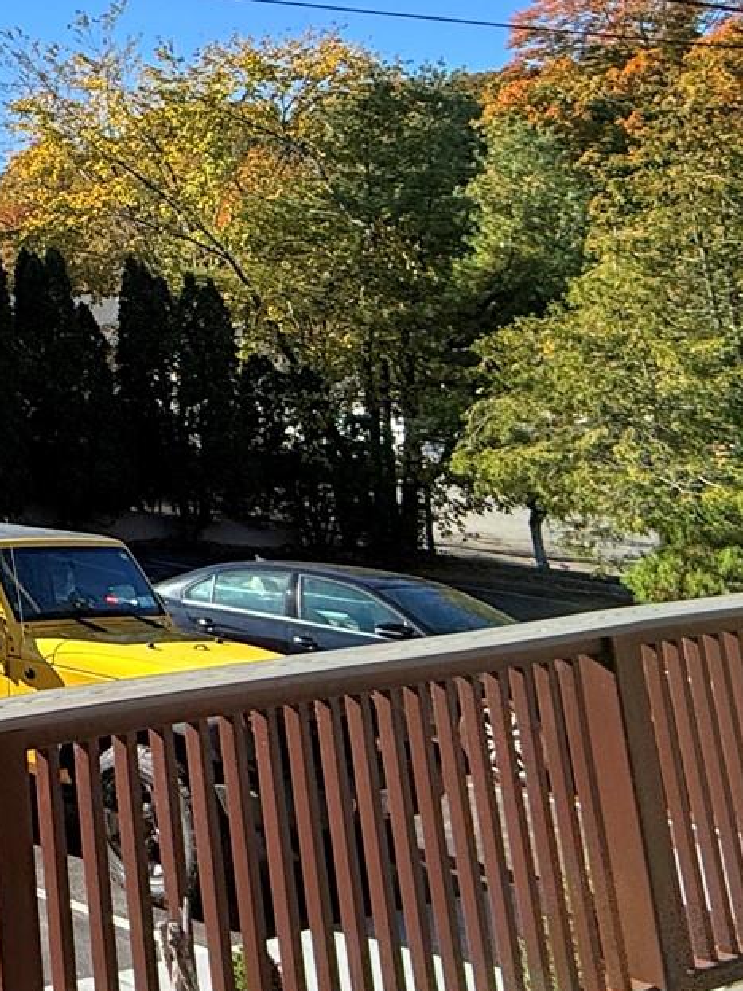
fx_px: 1317
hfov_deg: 21.2
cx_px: -592
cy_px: 175
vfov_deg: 39.4
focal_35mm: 46
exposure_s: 1/1901
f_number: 2.2
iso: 50
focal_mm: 2.22
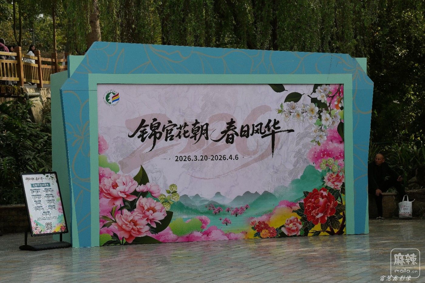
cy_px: 142
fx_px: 850
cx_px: 212
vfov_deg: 18.9
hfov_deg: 28.1
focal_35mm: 72
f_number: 6.3
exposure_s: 1/400
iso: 100
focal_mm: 72
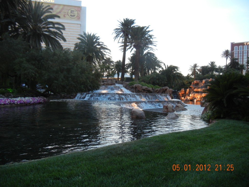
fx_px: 216
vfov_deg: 46.8
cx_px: 124
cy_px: 94
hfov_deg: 60.0
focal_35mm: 30
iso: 400
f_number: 3.5
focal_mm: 5.4
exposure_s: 1/45.5
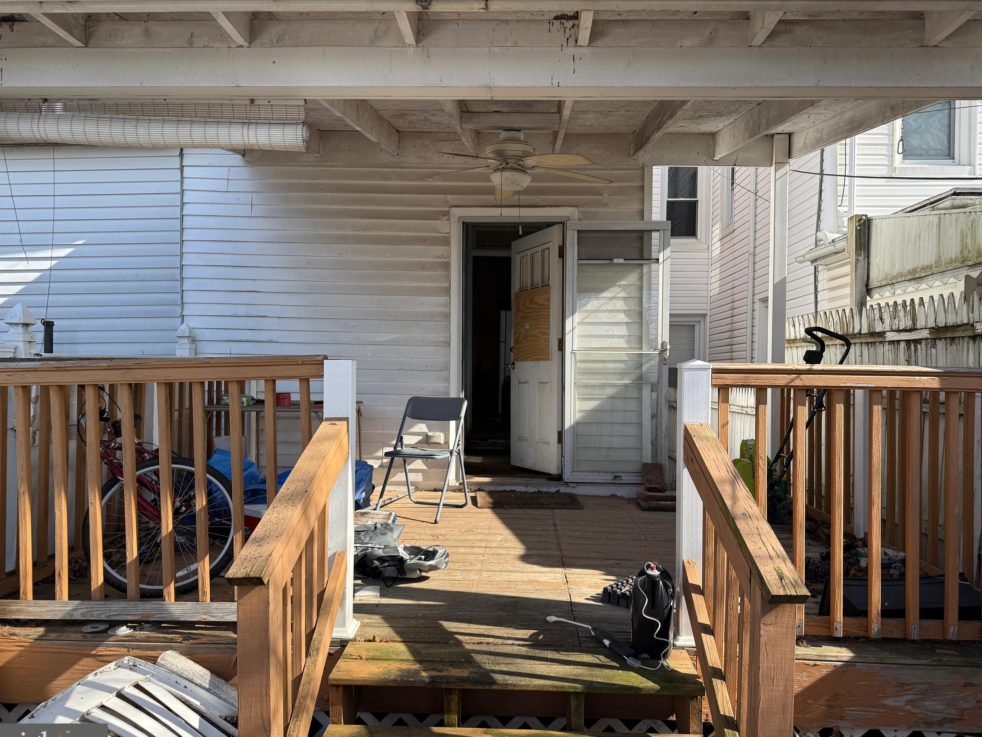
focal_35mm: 25
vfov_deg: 54.9
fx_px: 709
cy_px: 381
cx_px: 494
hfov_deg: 69.4
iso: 80
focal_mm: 6.76
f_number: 1.78
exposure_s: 1/1812
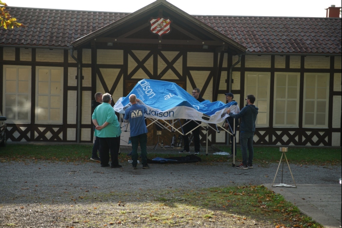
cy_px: 114
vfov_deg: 19.4
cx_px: 171
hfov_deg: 28.9
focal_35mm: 70
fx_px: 665
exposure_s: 1/320
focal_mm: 70
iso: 100
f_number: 2.8
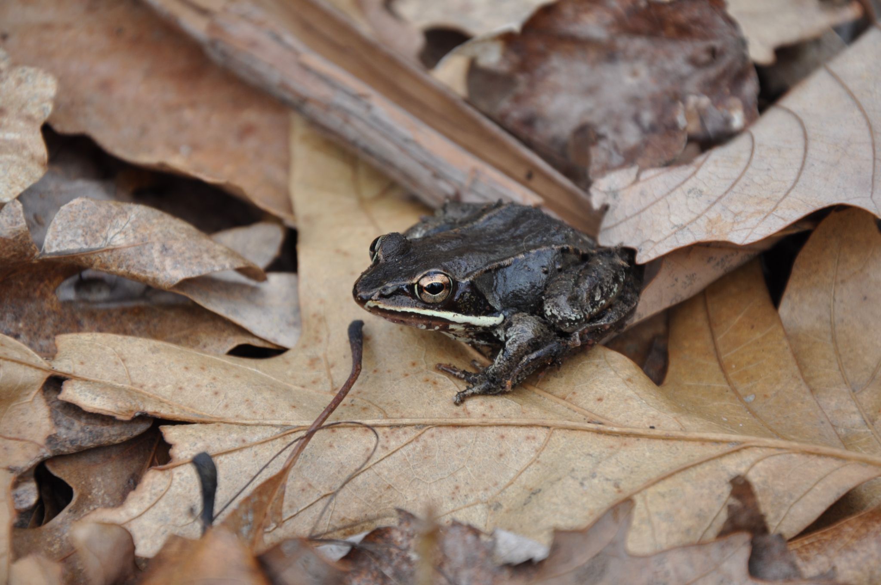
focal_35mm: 158
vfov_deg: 8.7
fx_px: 3849
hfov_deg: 13.1
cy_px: 292
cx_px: 440
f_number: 8
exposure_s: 1/125
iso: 320
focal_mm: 105
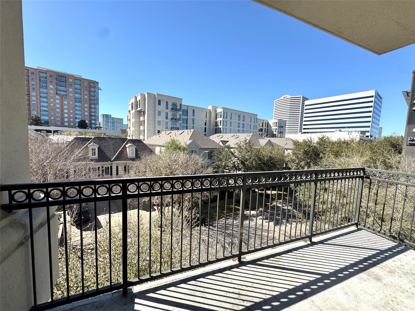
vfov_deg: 85.7
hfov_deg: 102.1
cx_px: 208
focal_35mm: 14
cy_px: 156
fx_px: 168
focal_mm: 2.22
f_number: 2.2
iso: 40
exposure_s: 1/1020
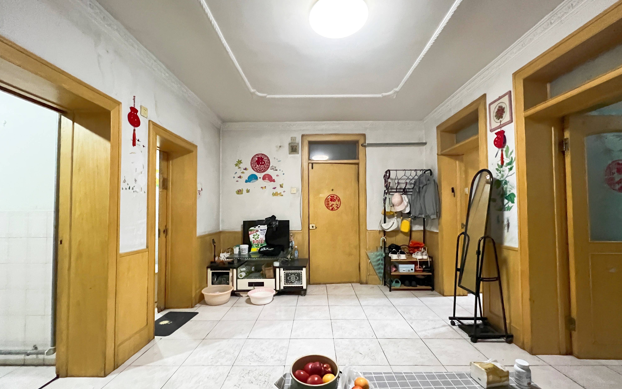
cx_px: 312
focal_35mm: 14
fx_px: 237
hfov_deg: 105.3
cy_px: 205
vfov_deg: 78.6
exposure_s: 1/53
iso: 1000
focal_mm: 1.57
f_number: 1.8
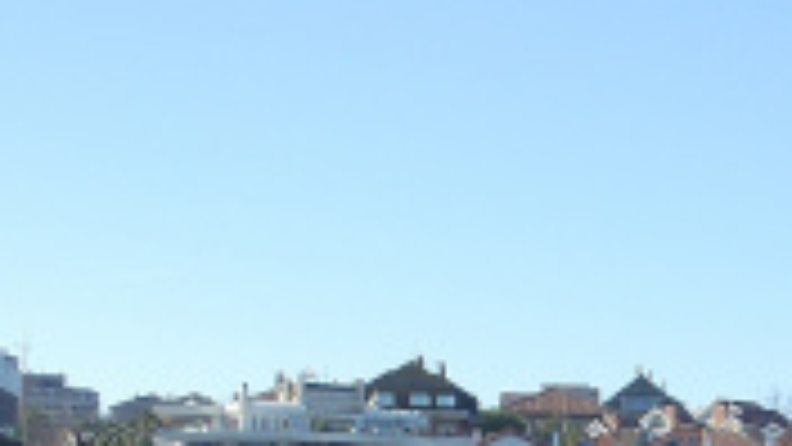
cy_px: 800
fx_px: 3530
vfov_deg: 7.0
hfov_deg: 12.3
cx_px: 1125
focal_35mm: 168
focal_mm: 27
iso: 250
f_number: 8
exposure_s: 1/350
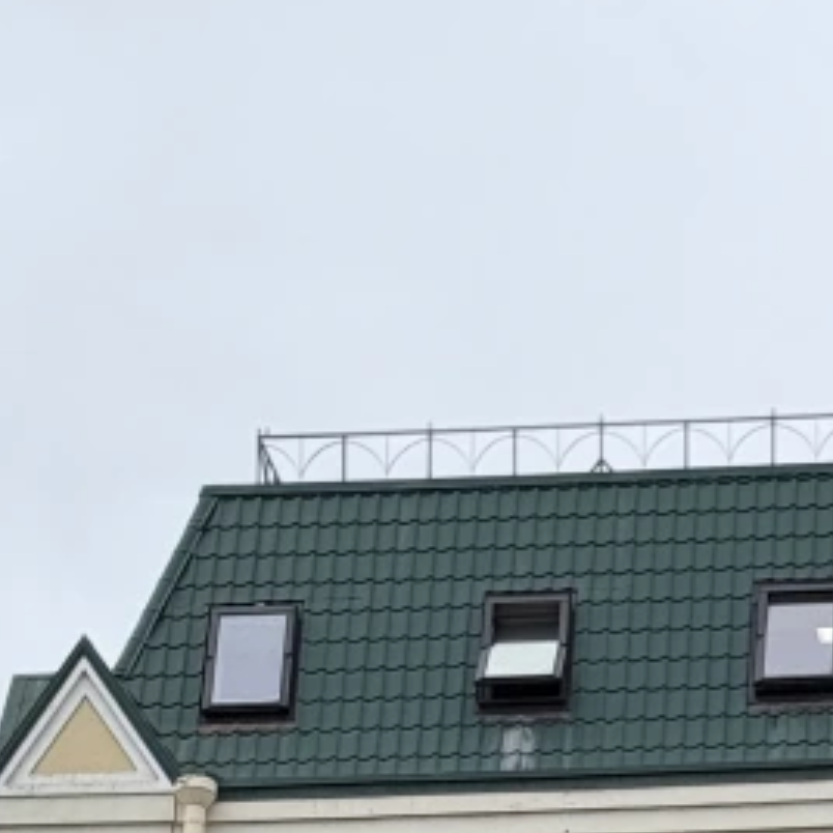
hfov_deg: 9.1
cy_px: 1672
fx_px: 5173
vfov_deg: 8.7
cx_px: 839
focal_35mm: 190
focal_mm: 6.76
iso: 64
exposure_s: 1/615
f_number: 1.78
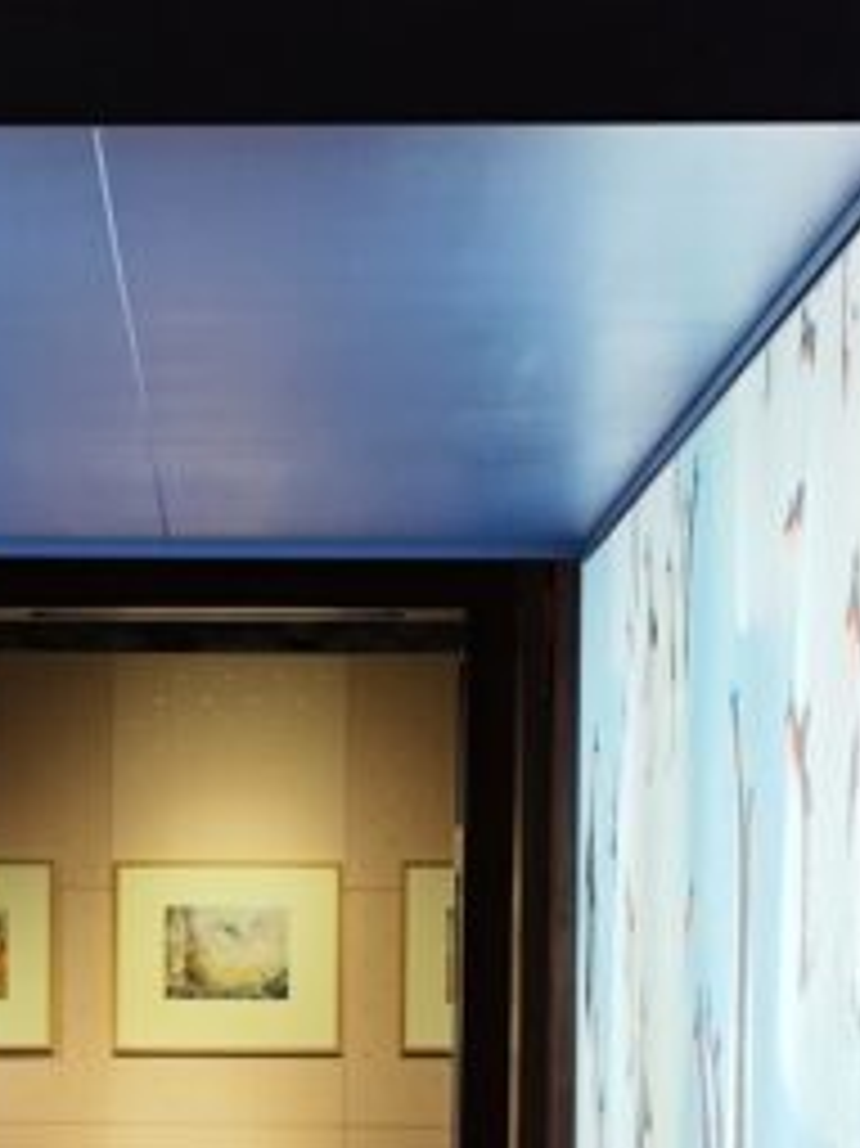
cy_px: 1112
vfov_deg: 10.6
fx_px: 6133
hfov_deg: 8.0
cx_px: -63
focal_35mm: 185
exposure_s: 1/25
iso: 200
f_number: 1.65
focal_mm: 6.19
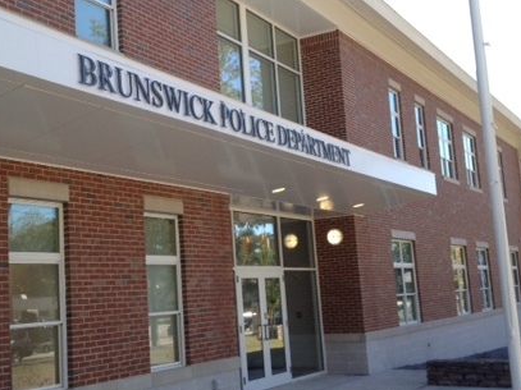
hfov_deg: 34.7
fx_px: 828
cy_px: 183
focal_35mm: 55
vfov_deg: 26.5
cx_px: 191
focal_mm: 4.28
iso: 80
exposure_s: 1/449
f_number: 2.4
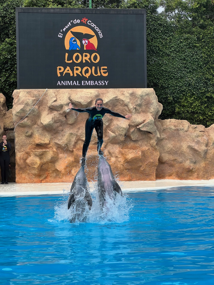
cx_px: 107
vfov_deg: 25.3
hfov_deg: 19.1
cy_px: 142
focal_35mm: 77
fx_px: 635
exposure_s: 1/430
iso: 32
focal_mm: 9
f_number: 2.8
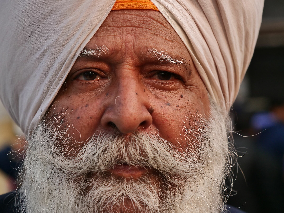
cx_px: 142
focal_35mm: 120
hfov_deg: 16.4
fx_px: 985
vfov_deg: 12.3
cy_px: 106
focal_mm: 60
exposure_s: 1/1600
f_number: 4
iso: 800
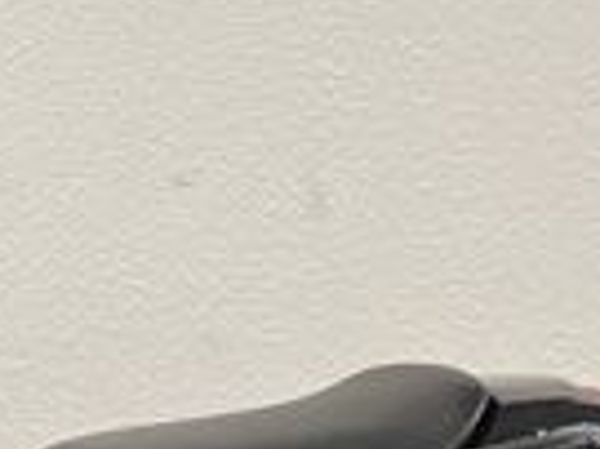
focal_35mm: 123
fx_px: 2130
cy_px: 645
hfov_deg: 13.5
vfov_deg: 11.6
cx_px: -627
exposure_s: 1/100
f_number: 1.6
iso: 125
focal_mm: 5.1
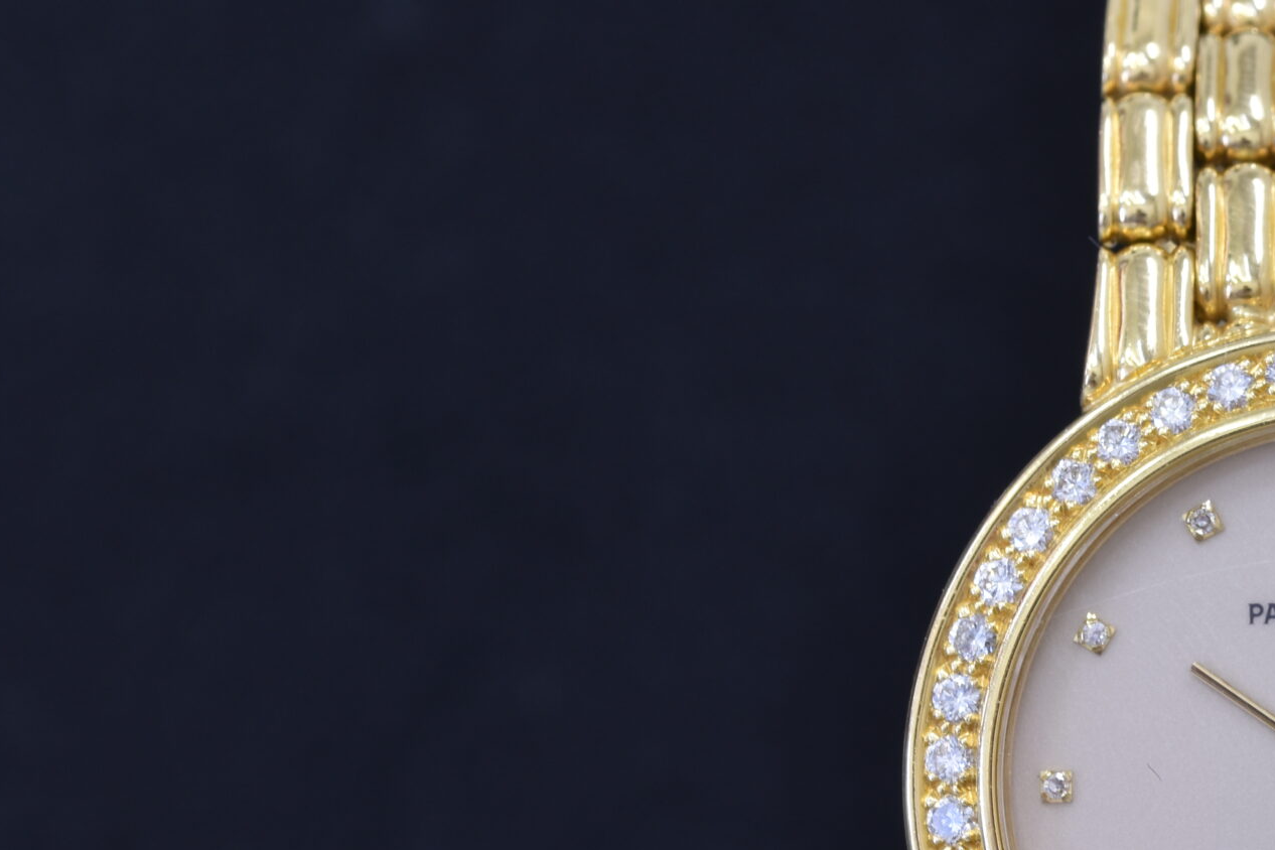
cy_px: 723
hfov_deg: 7.5
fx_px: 9668
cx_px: 1264
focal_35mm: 273
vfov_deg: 5.0
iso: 100
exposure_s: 1/3
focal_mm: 90
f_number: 11
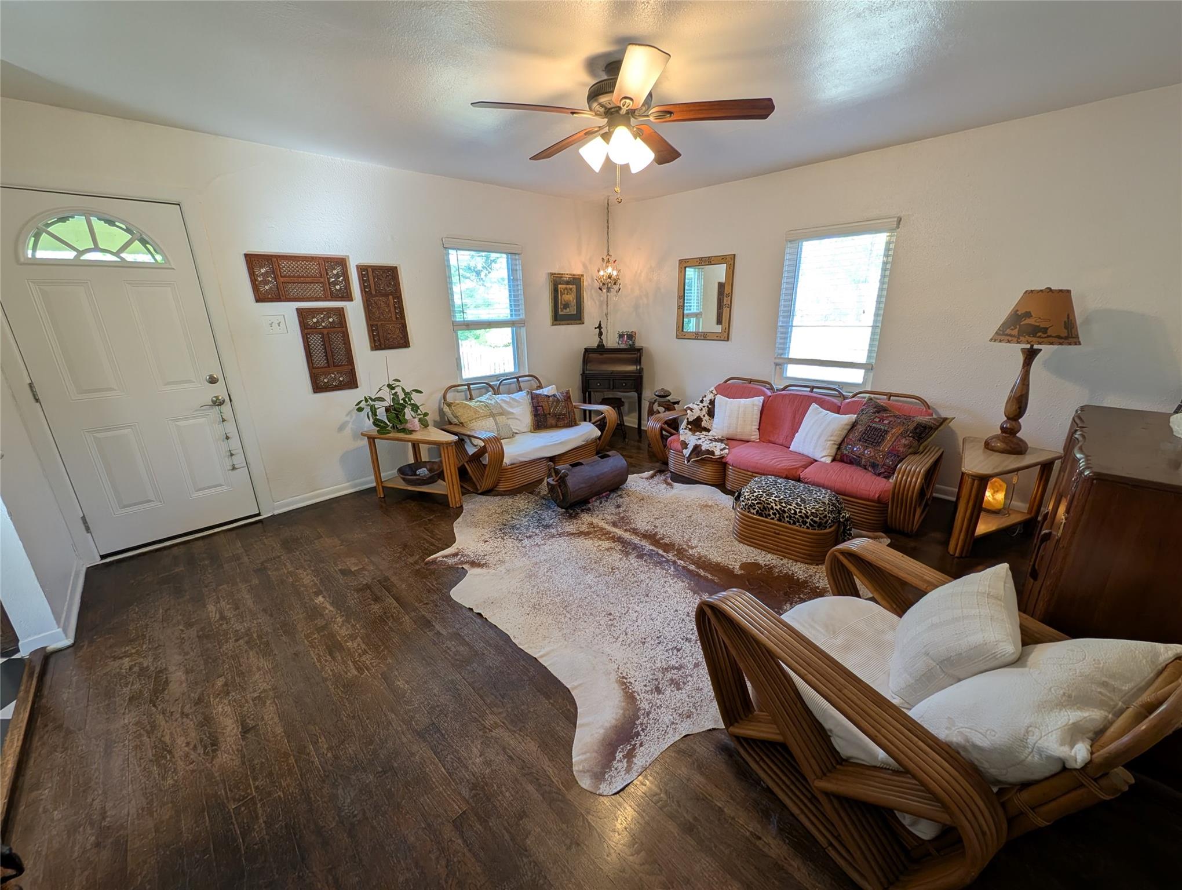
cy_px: 445
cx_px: 591
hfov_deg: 110.5
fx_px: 410
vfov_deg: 94.6
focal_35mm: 12
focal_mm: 2.23
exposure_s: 1/24
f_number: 1.95
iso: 74
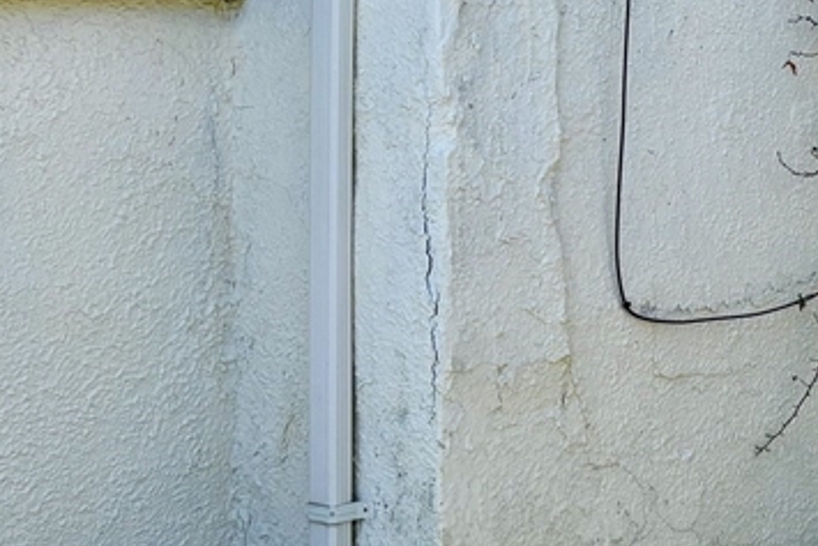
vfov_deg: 17.3
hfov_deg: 23.0
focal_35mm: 78
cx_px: 1078
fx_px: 1773
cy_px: 55
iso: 50
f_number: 1.6
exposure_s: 1/1344
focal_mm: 5.96
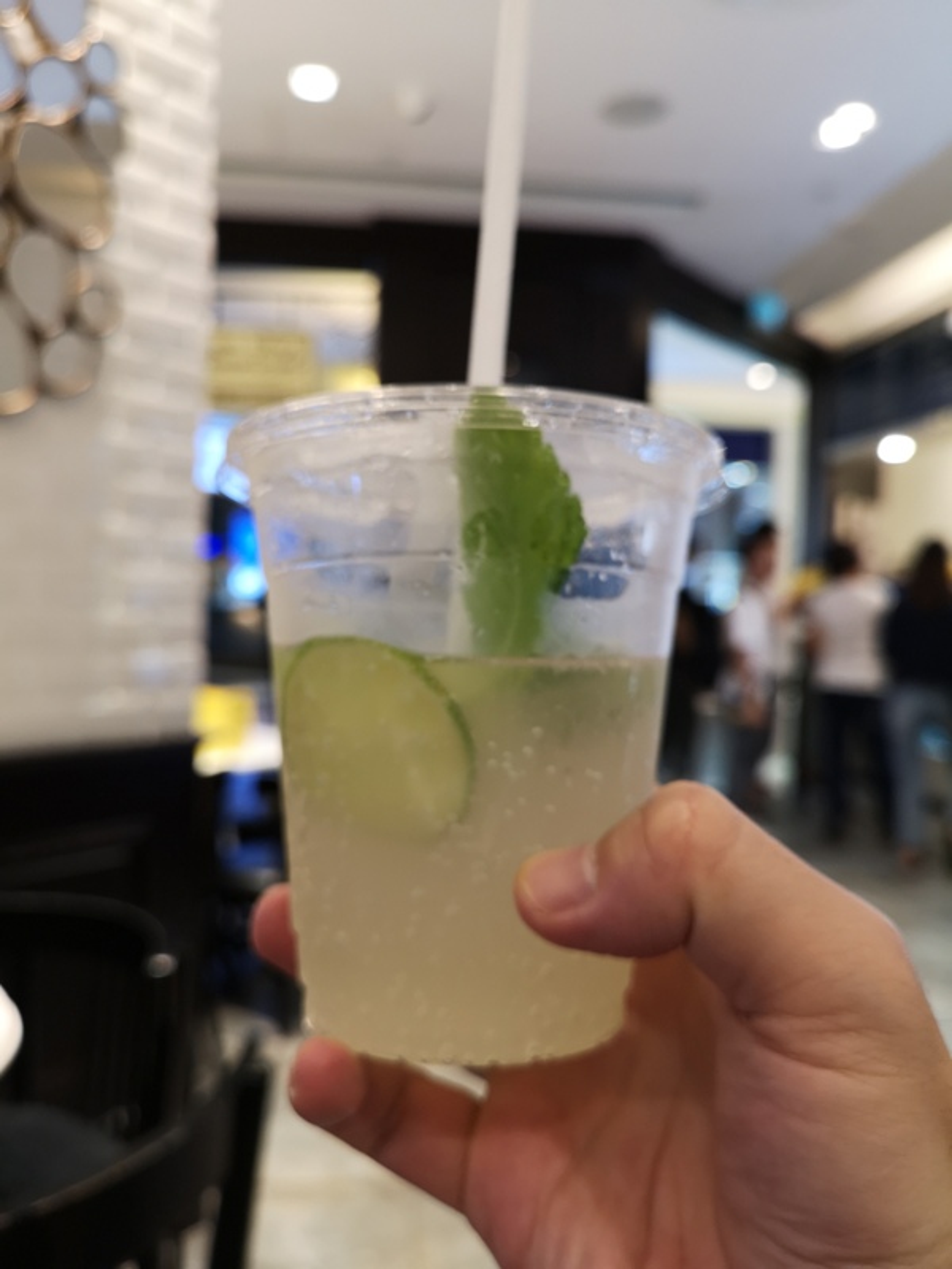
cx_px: 476
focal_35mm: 27
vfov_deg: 65.3
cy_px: 634
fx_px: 990
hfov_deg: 51.4
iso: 125
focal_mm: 3.95
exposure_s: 1/33.3
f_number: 1.8
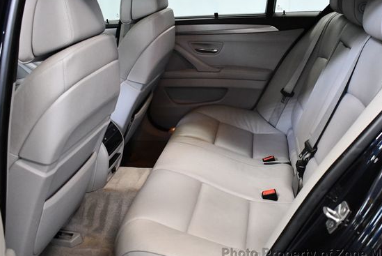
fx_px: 446
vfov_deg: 31.9
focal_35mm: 42
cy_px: 118
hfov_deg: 46.3
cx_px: 214
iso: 2200
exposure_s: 1/125
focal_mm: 18
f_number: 3.5
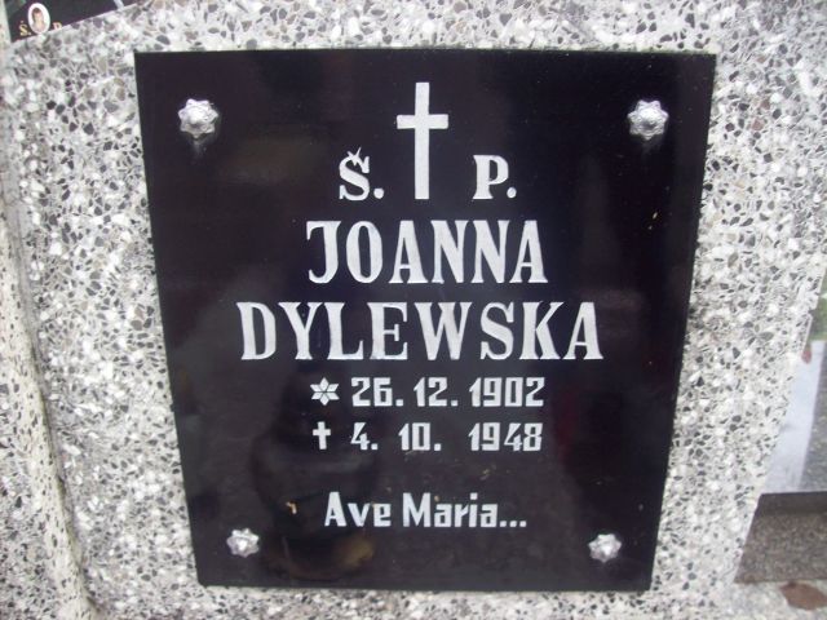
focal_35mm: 36
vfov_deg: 39.7
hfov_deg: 51.4
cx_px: 414
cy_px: 310
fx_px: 860
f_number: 2.7
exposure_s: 1/64
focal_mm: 6
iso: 80
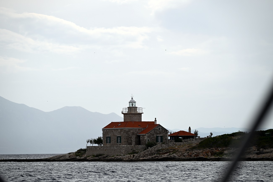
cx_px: 136
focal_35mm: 140
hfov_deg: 14.7
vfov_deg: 9.8
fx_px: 1062
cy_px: 91
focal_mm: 140
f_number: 6.3
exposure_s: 1/1000
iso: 100
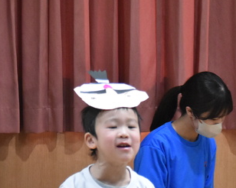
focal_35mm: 320
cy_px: 27
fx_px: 2234
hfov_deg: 6.0
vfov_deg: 4.8
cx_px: 41
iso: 4000
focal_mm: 70
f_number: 4.5
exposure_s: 1/200
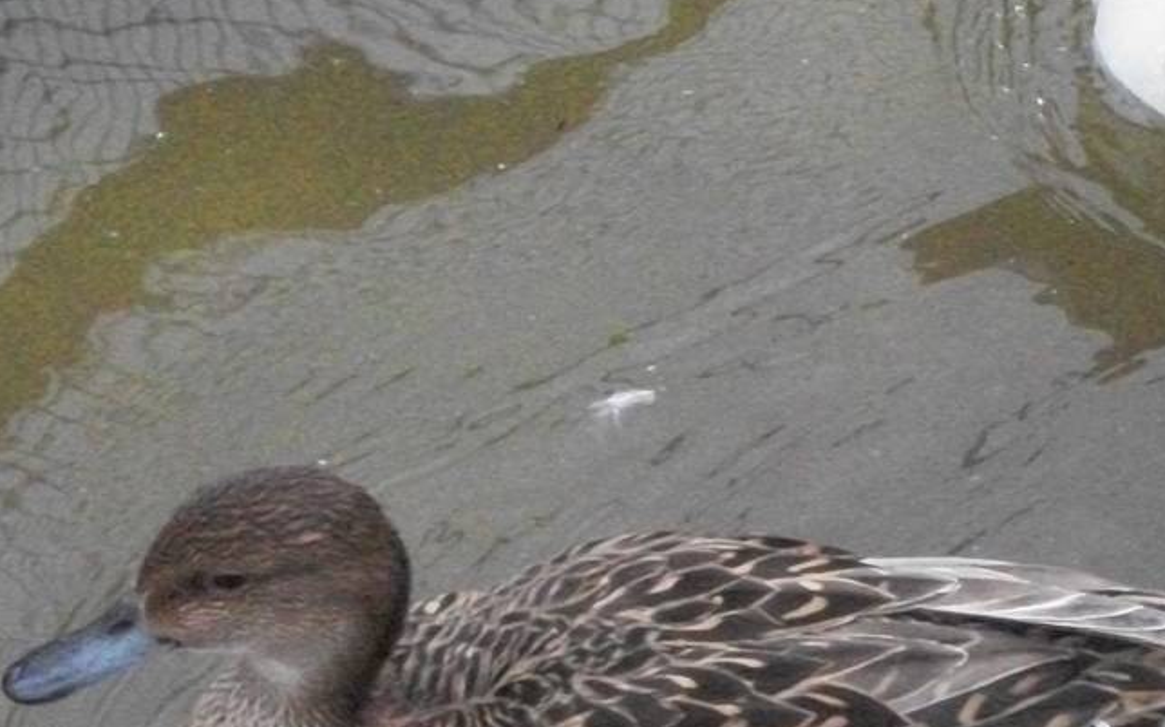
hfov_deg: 8.3
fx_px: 8030
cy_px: 320
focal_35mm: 253
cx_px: 1172
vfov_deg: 5.2
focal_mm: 17.1
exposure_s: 1/500
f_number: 5.2
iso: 800
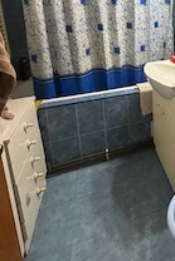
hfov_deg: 40.9
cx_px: 172
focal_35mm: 28
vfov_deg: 59.8
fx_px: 204
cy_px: 49
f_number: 2.2
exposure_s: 1/50
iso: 400
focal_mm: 2.22
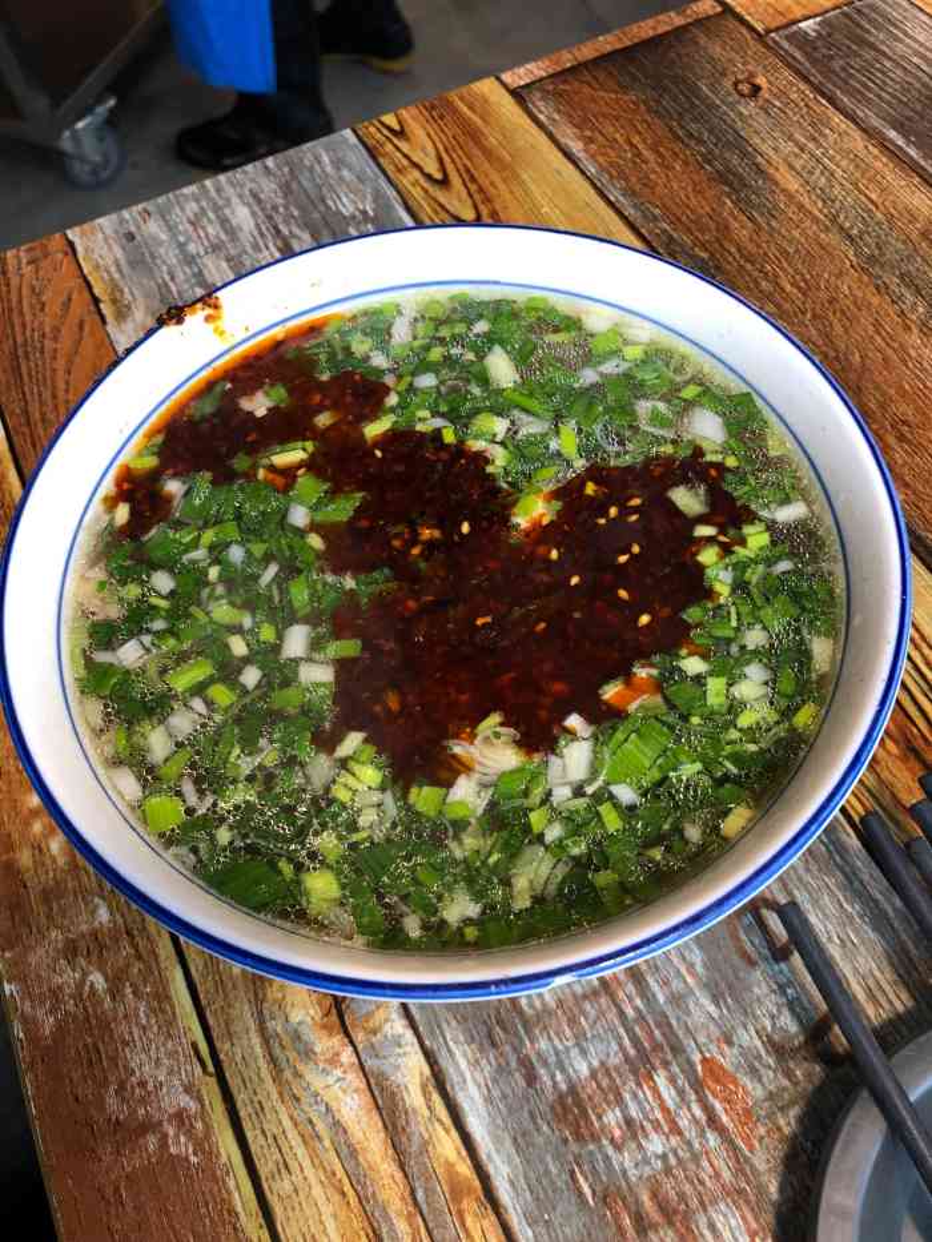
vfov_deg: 63.4
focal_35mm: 28
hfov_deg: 49.8
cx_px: 466
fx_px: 1005
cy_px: 621
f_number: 1.8
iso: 32
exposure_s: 1/17
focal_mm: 4
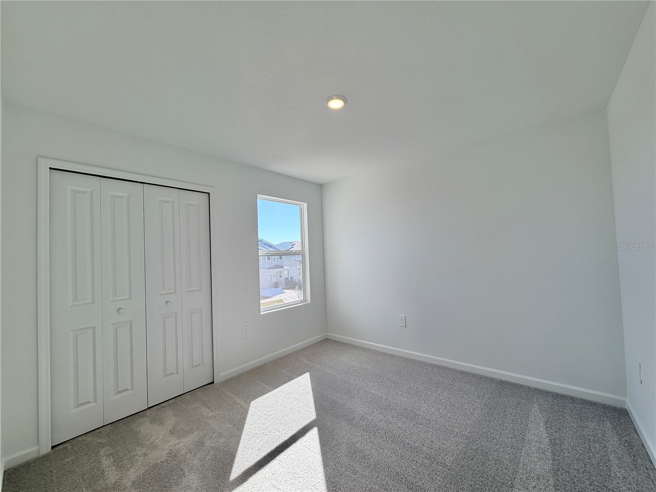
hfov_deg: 102.1
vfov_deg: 85.7
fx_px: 265
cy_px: 246
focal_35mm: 14
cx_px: 328
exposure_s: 1/224
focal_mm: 2.22
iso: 40
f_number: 2.2
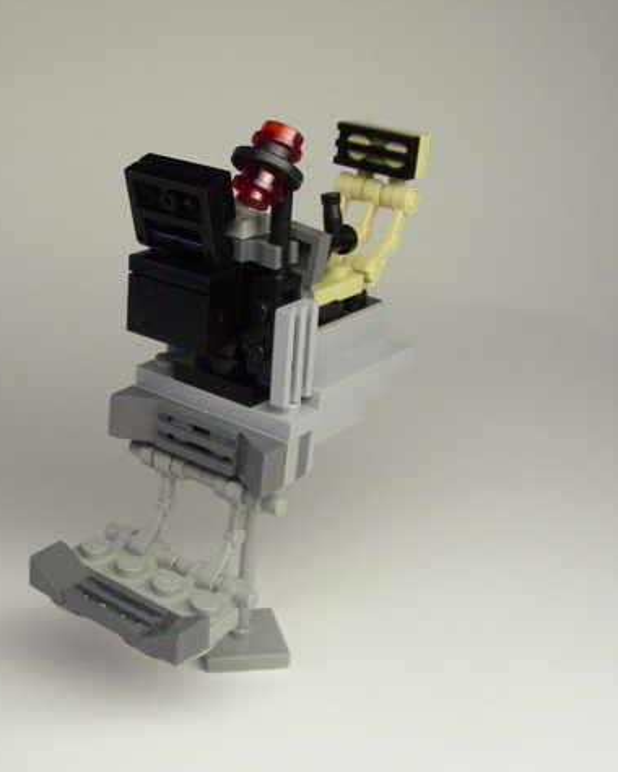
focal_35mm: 50
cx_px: 210
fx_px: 1143
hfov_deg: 30.1
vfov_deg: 37.3
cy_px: 387
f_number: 4
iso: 400
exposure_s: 1/202
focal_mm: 6.3
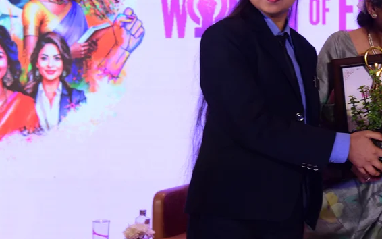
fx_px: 989
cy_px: 62
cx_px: 342
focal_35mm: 95
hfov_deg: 21.4
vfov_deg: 13.7
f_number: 5
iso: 1250
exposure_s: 1/125
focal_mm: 44
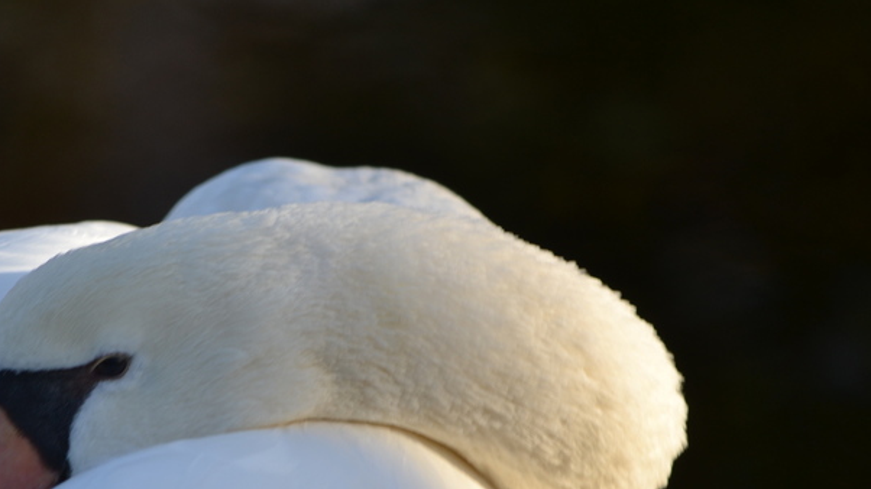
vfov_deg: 2.1
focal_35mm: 585
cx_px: 294
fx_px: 13505
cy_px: 348
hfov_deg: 3.7
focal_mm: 280
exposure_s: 1/320
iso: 200
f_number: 5.6
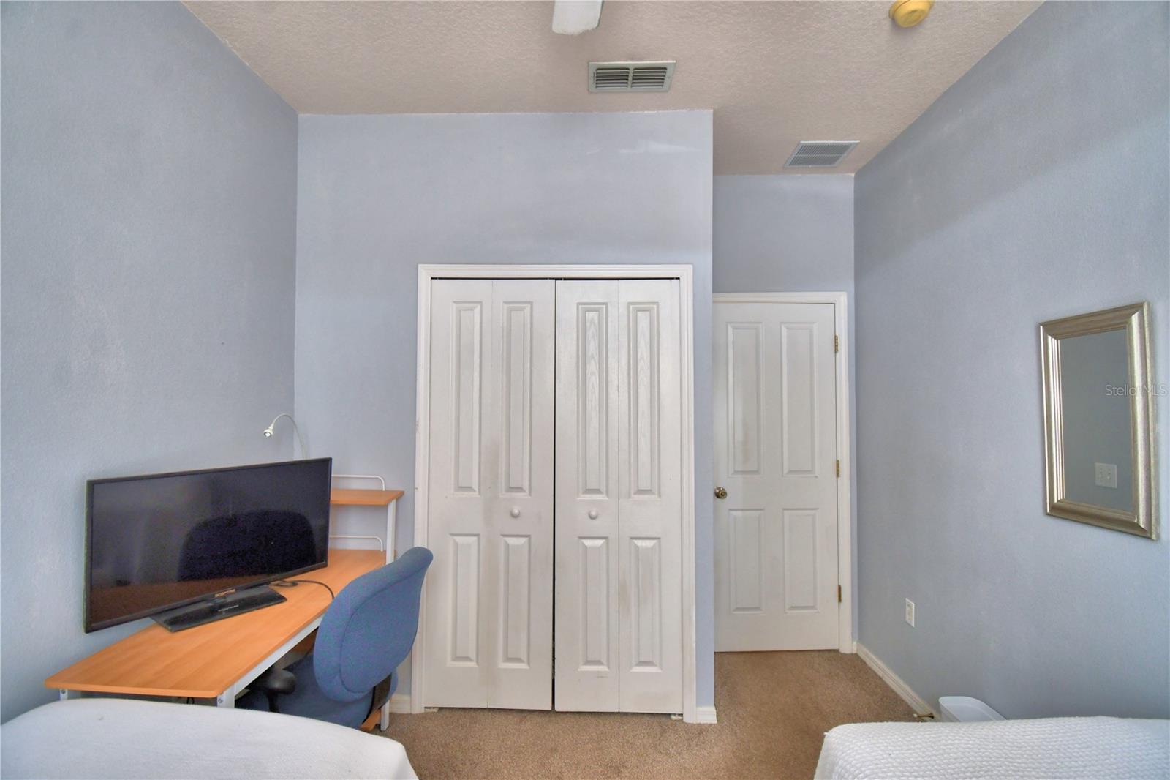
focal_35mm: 15
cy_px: 390
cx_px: 585
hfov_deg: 100.4
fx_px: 487
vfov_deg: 77.3
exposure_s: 1/50
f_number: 4.5
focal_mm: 10
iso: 400
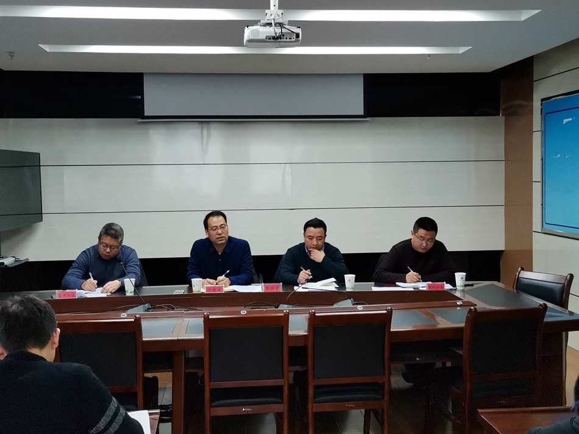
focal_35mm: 34
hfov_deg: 54.0
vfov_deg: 41.8
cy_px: 217
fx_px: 569
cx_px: 290
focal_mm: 4.75
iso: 320
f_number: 1.8
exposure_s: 1/100
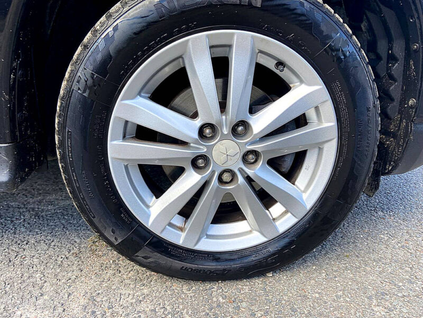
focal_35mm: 26
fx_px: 318
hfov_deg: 67.3
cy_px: 159
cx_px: 212
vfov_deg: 53.1
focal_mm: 4.25
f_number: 1.8
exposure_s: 1/291
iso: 32
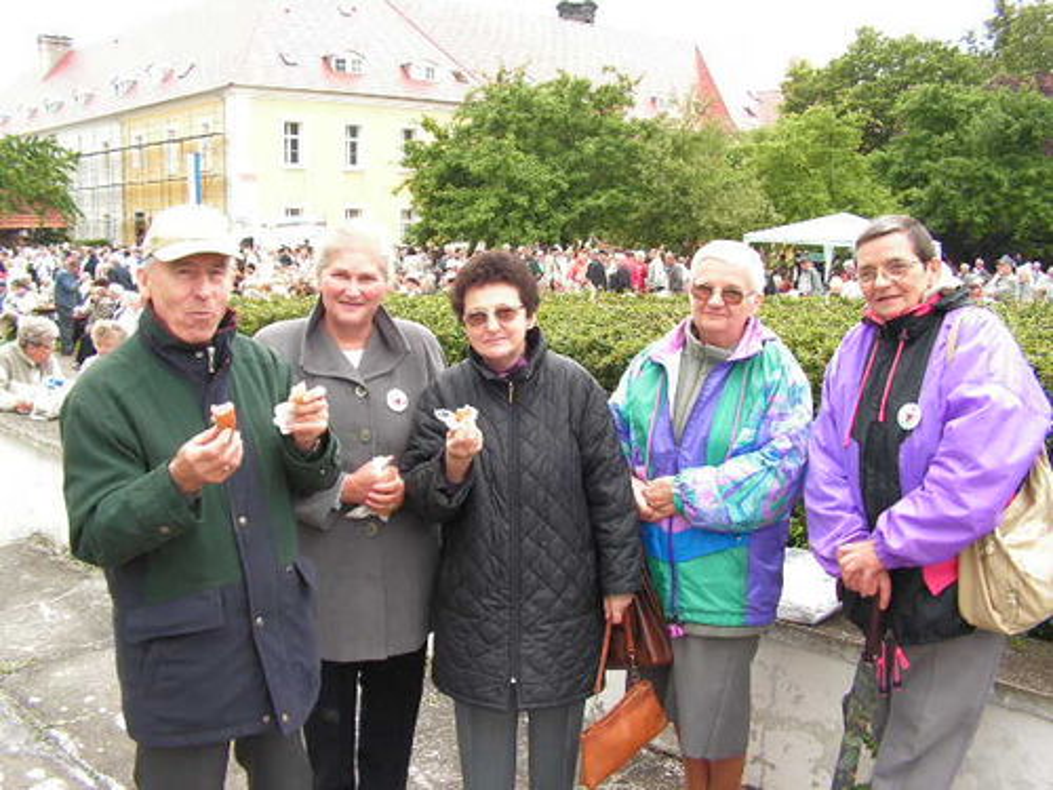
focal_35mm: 36
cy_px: 395
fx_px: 1095
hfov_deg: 51.4
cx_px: 526
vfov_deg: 39.7
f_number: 3.2
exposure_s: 1/160
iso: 64
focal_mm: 6
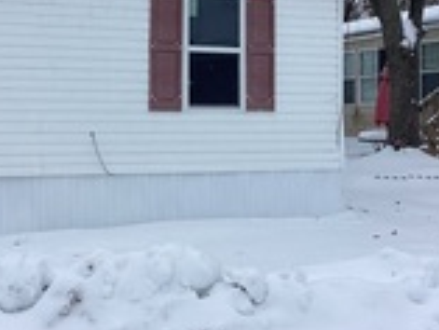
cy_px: 85
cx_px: 157
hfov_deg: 28.0
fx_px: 876
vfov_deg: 21.2
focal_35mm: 69
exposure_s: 1/1335
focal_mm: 3.3
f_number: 2.4
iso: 25
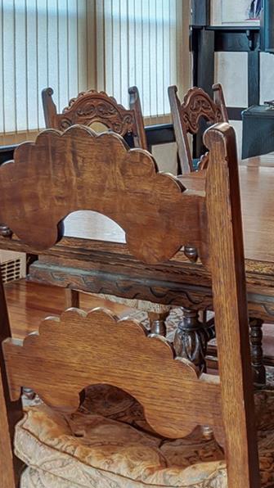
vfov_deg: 36.3
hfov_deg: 21.6
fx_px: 698
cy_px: 54
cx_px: 261
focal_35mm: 54
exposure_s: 1/6
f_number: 9
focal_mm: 10
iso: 800
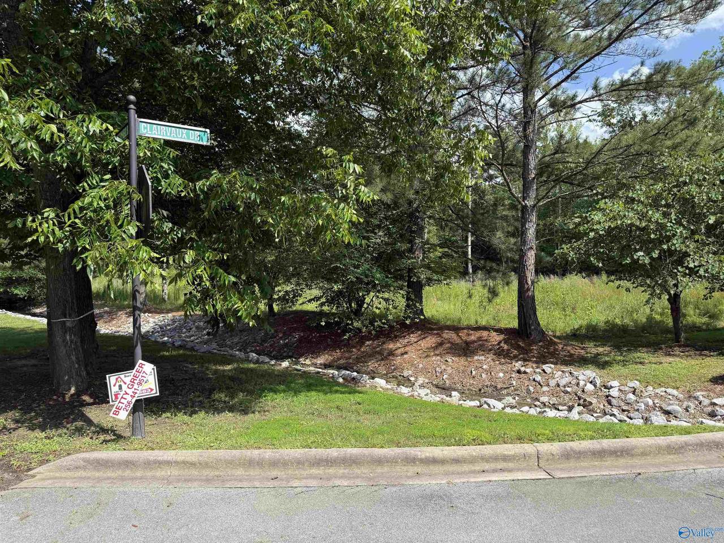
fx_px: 502
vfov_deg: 56.8
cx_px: 362
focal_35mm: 24
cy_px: 272
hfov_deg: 71.6
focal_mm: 6.76
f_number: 1.78
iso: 80
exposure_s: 1/2110
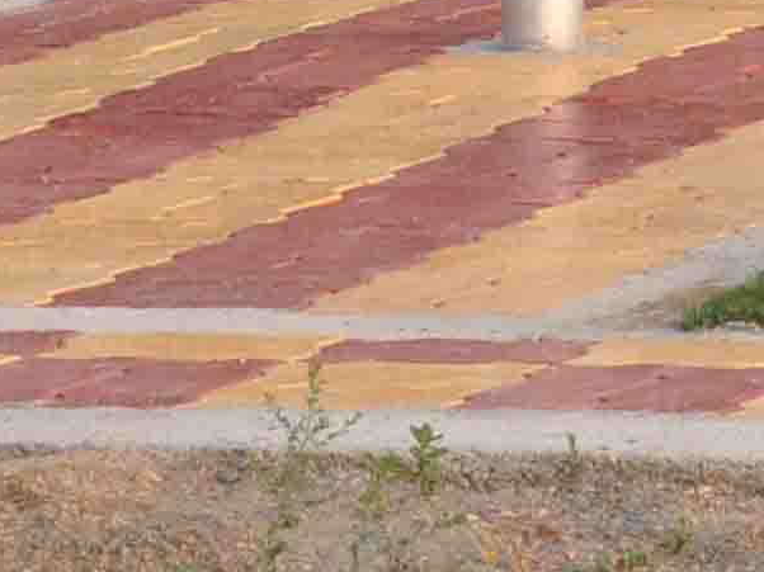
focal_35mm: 390
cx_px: 2451
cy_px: -828
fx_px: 8604
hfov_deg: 4.8
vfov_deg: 3.7
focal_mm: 38
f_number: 8
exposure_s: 1/250
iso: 640
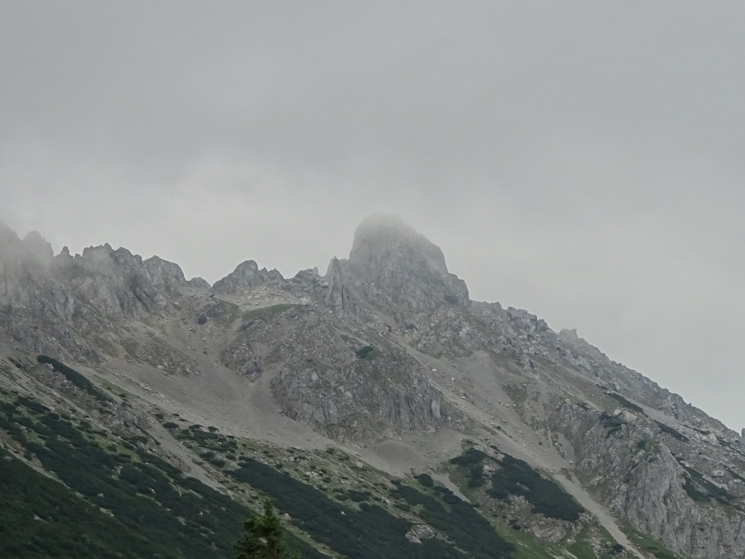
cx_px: 511
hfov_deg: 17.2
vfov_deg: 13.0
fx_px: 2453
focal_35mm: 114
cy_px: 412
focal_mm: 10.95
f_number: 4.5
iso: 80
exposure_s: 1/100
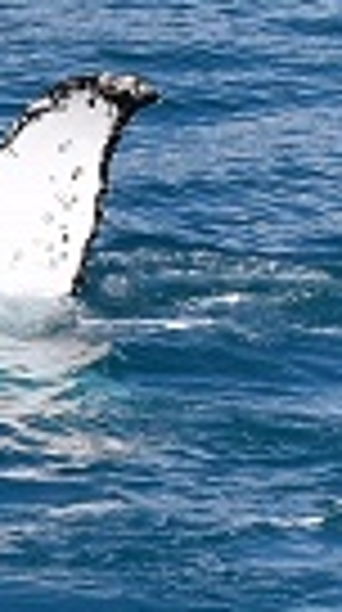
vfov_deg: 5.8
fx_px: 6011
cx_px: -446
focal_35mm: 371
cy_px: 173
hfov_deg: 3.2
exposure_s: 1/2000
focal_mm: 32
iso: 360
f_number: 8
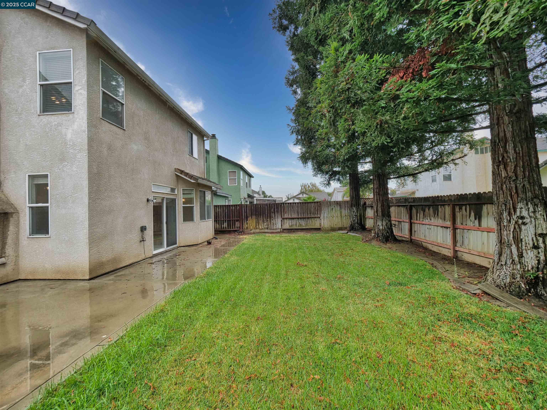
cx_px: 274
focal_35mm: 14
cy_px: 205
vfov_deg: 85.7
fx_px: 221
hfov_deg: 102.1
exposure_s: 1/320
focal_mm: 7
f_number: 4.5
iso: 320
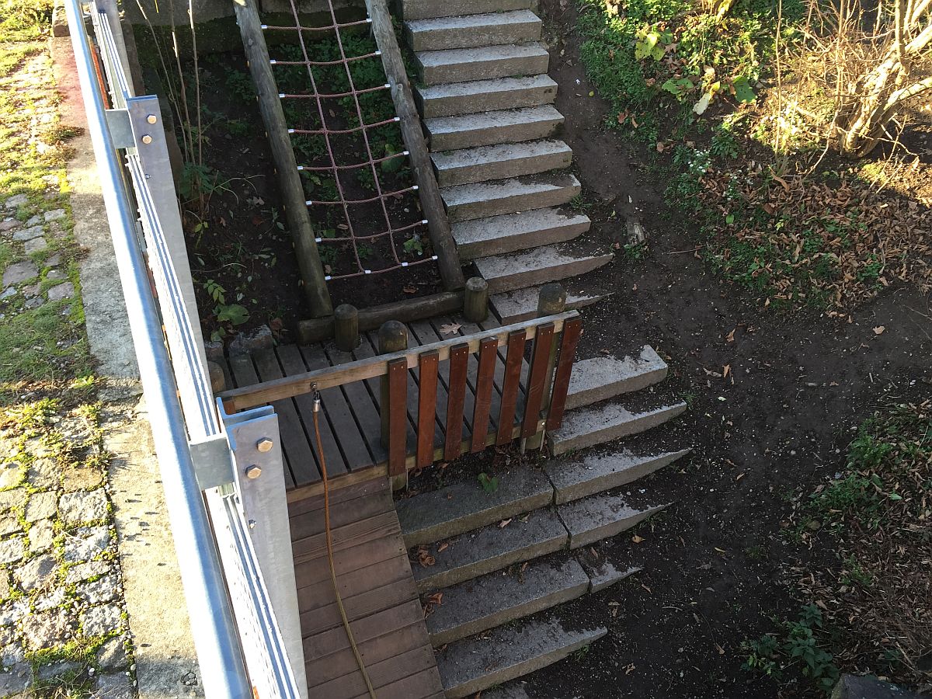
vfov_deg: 48.2
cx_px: 466
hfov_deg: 61.7
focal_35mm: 29
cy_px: 350
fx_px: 781
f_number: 2.2
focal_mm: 4.15
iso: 32
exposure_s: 1/100
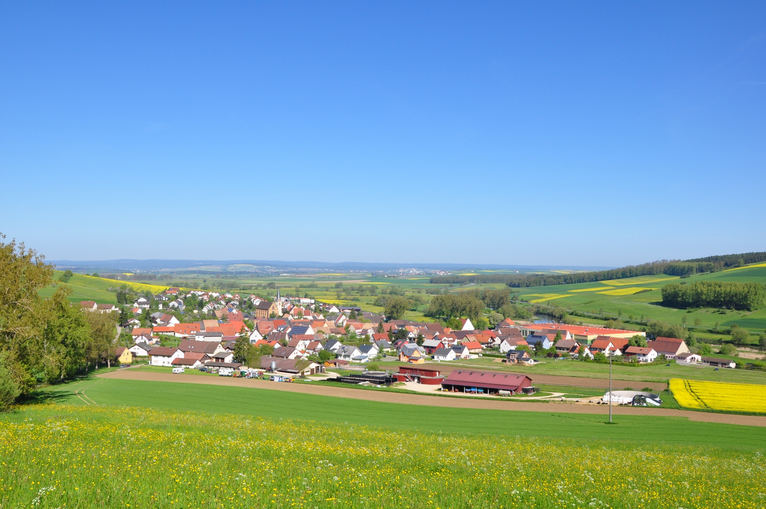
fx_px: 701
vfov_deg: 39.9
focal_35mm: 33
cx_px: 383
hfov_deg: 57.3
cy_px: 254
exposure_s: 1/320
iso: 200
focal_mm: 22
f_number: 10
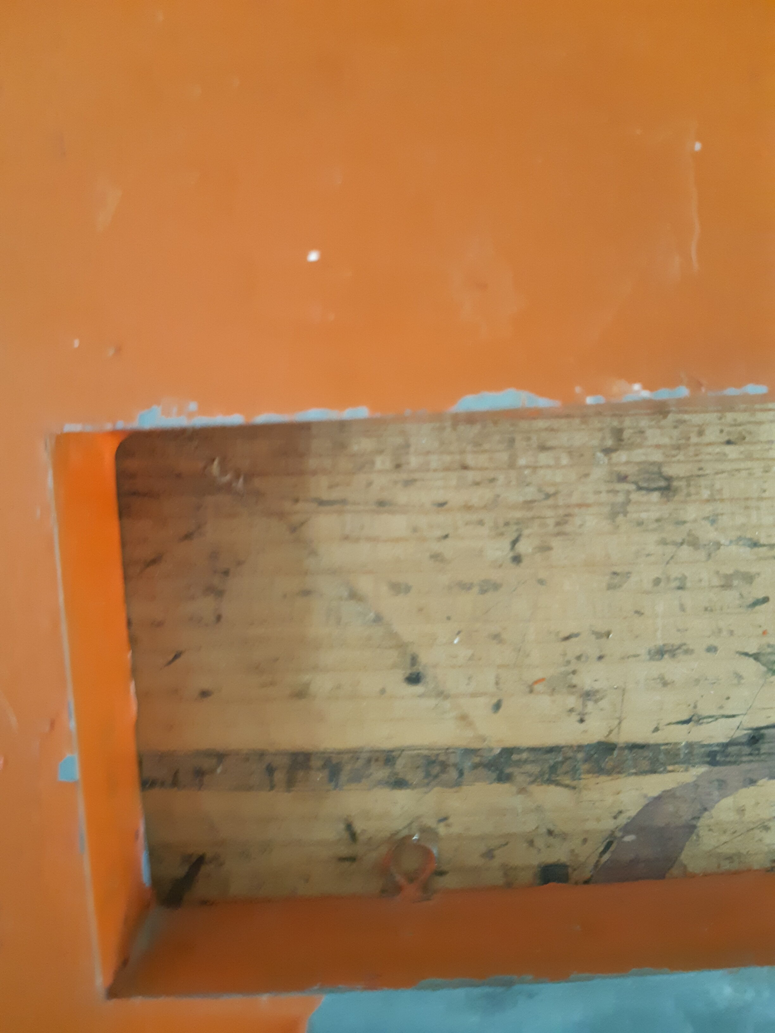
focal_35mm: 26
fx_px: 776
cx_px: 388
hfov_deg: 53.1
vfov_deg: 67.3
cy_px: 516
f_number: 1.7
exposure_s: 1/25
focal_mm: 3.93
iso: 500
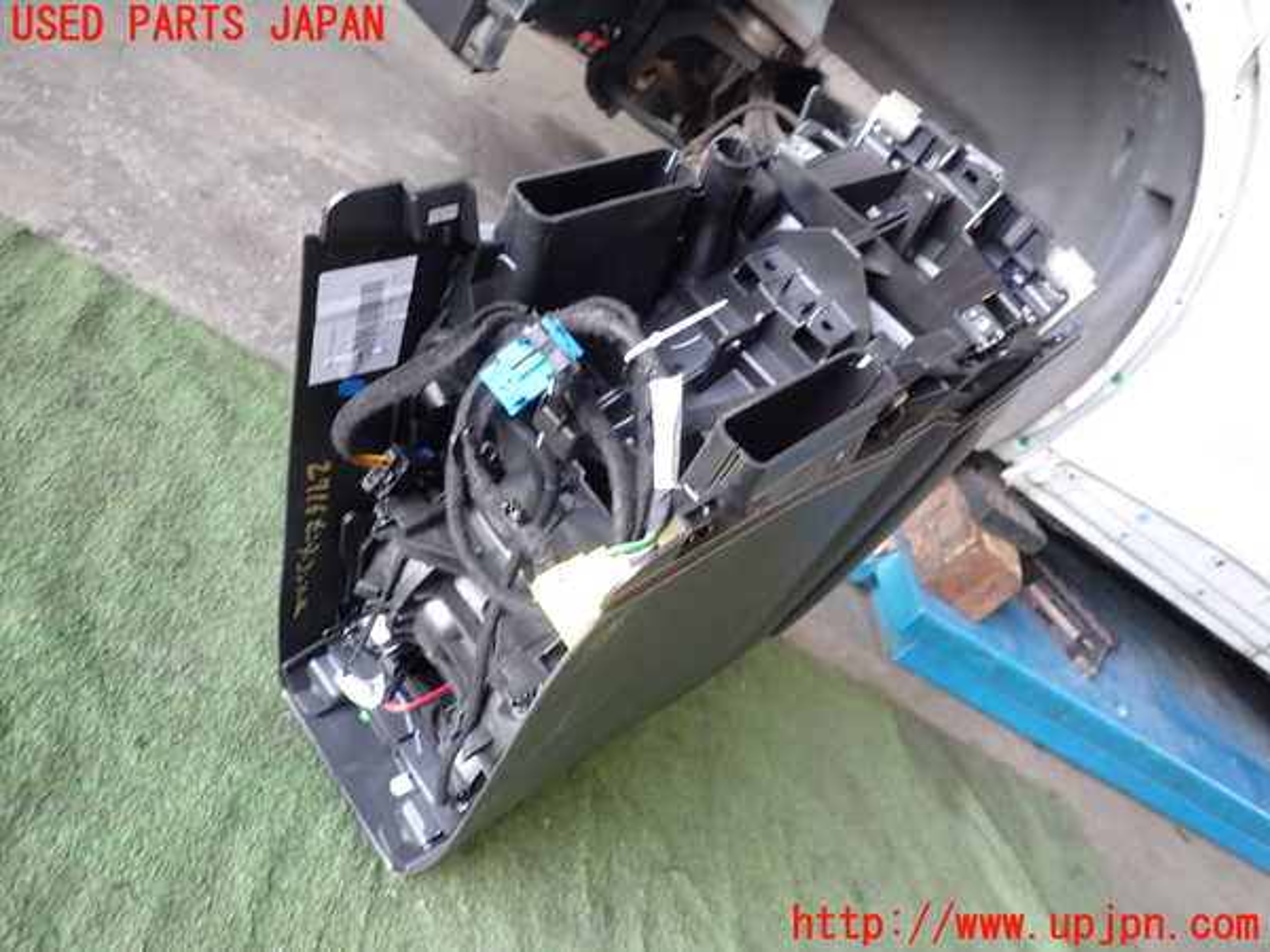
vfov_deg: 54.9
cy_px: 476
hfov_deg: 69.4
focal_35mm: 25
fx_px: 917
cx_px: 635
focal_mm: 4.5
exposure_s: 1/30
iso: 200
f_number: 2
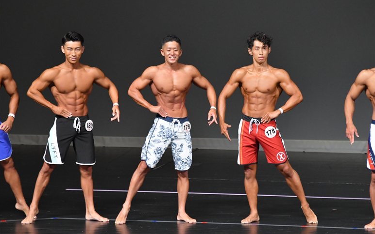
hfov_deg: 6.5
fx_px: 3292
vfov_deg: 4.1
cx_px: 188
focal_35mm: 322
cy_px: 117
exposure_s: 1/400
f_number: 5.6
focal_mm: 210
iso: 4500
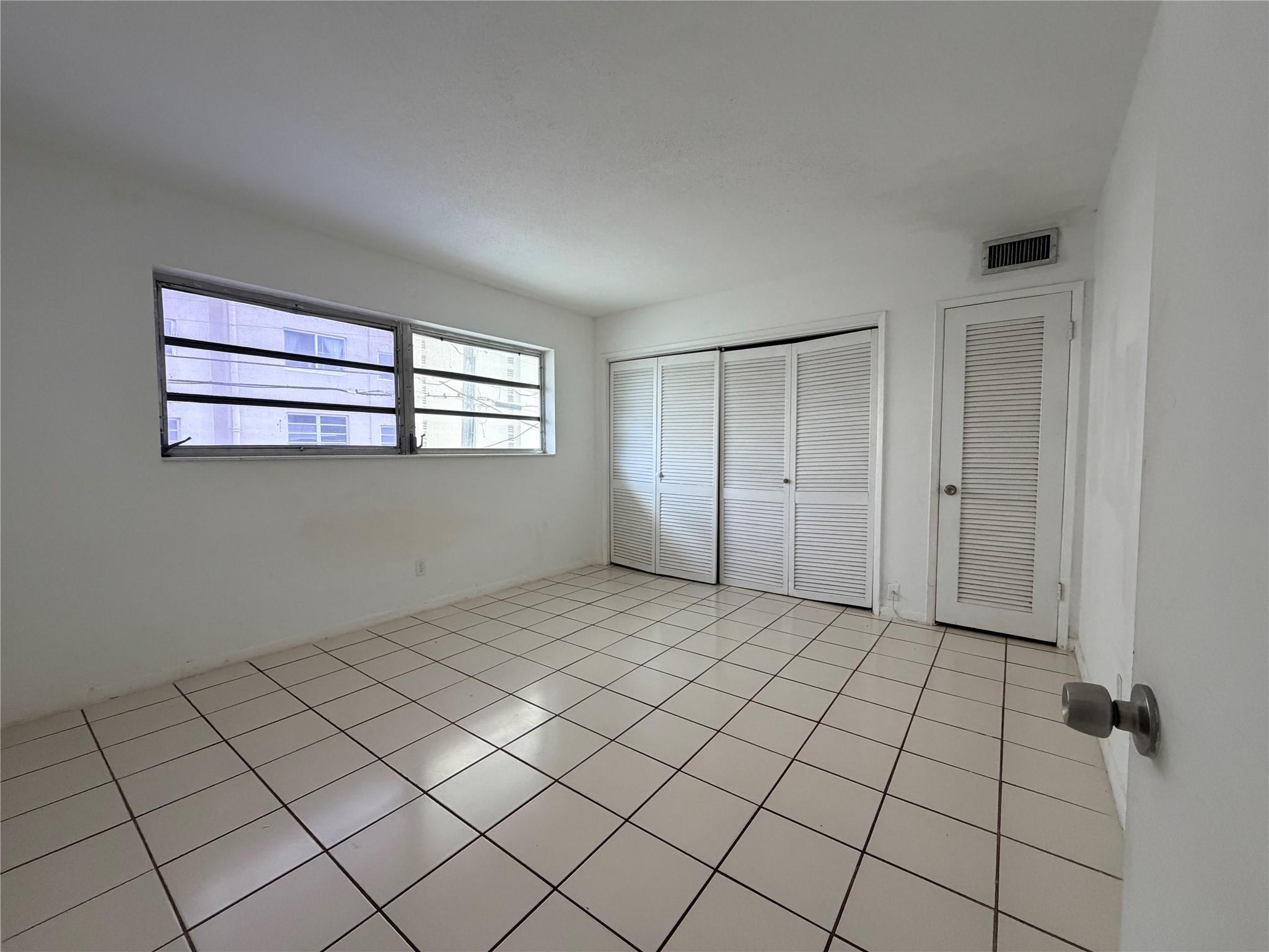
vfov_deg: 85.7
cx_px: 634
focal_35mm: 14
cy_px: 476
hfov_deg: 102.1
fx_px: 513
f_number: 2.2
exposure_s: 1/121
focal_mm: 2.22
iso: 320
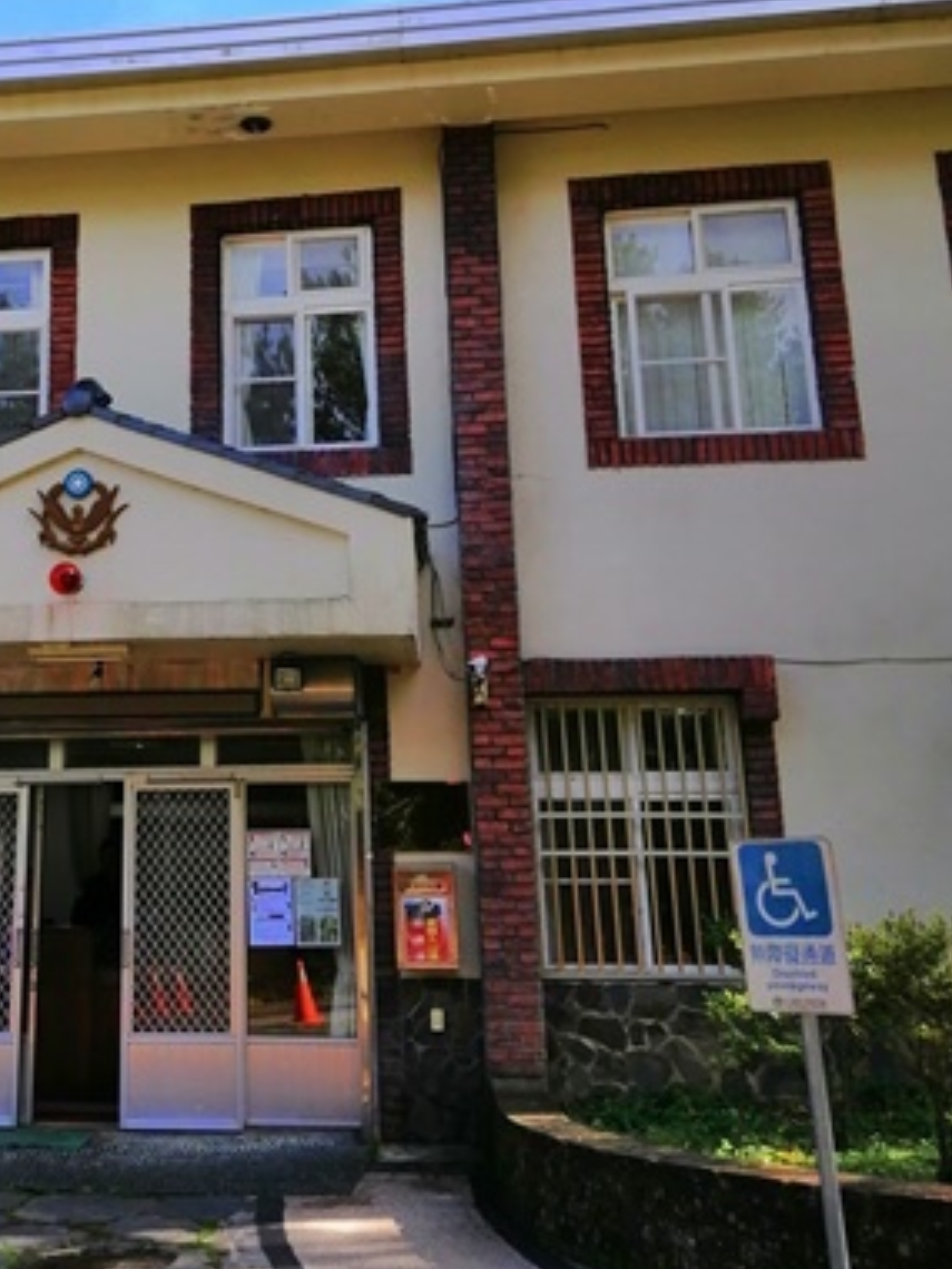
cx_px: 234
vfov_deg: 45.3
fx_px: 1503
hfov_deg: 34.4
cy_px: 451
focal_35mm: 41
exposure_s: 1/294
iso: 50
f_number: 2.2
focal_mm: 3.81
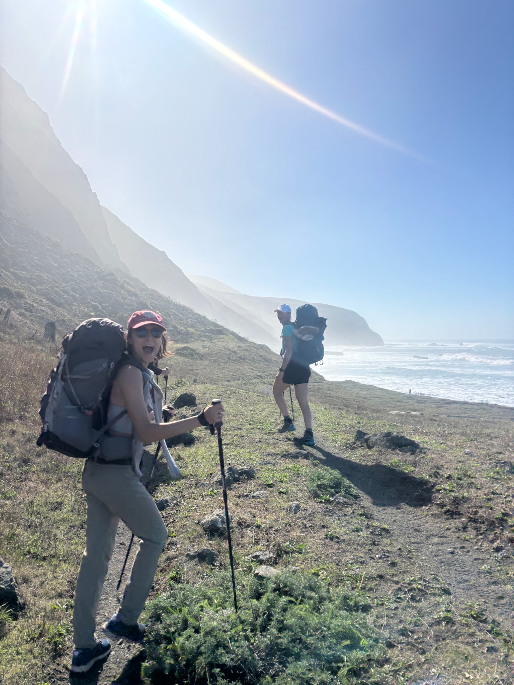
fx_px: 515
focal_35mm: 26
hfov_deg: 53.1
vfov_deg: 67.3
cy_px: 342
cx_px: 257
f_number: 1.6
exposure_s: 1/10989
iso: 50
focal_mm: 5.96
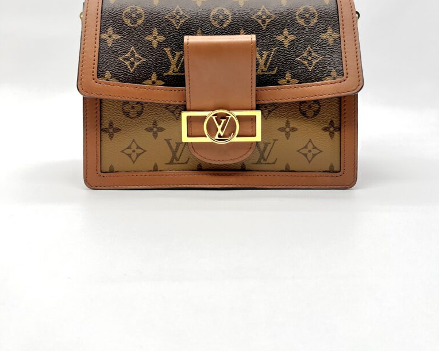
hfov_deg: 52.8
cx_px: 219
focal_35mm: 34
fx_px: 442
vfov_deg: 41.7
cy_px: 77
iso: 32
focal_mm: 5.7
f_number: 1.5
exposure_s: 1/150
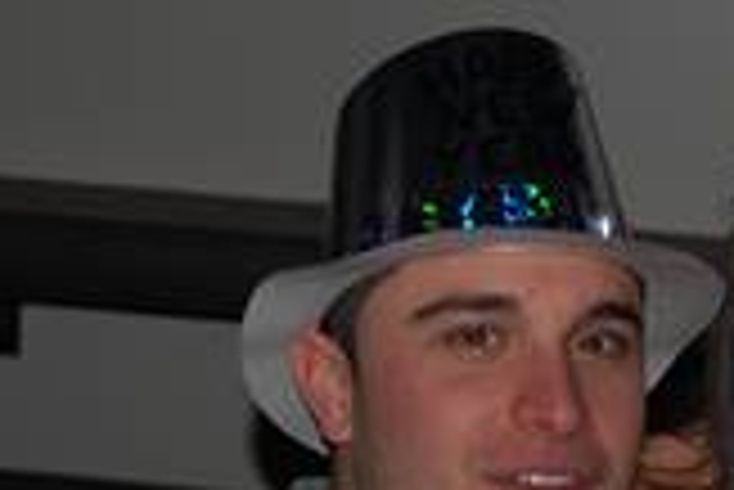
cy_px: 674
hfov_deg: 13.1
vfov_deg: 8.7
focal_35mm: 156
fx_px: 3183
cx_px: 612
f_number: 4.5
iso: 400
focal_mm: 34
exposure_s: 1/60
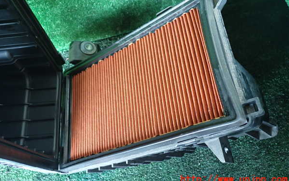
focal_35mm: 32
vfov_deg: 39.4
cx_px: 144
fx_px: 252
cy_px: 77
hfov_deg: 59.6
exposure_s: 1/30
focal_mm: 5.4
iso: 400
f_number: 2.3
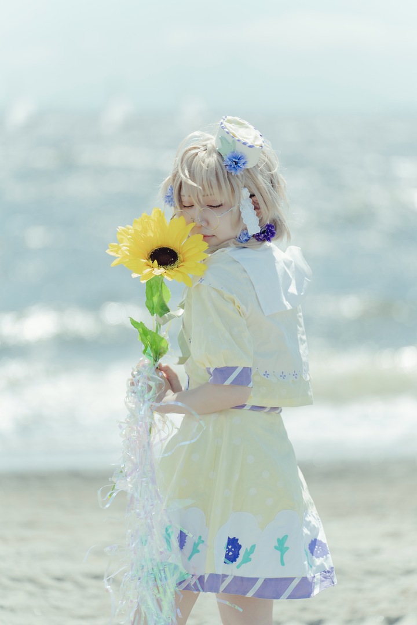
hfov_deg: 8.2
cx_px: 208
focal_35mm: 168
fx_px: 2919
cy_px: 312
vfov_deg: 12.2
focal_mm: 168
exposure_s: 1/800
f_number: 2.8
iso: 50
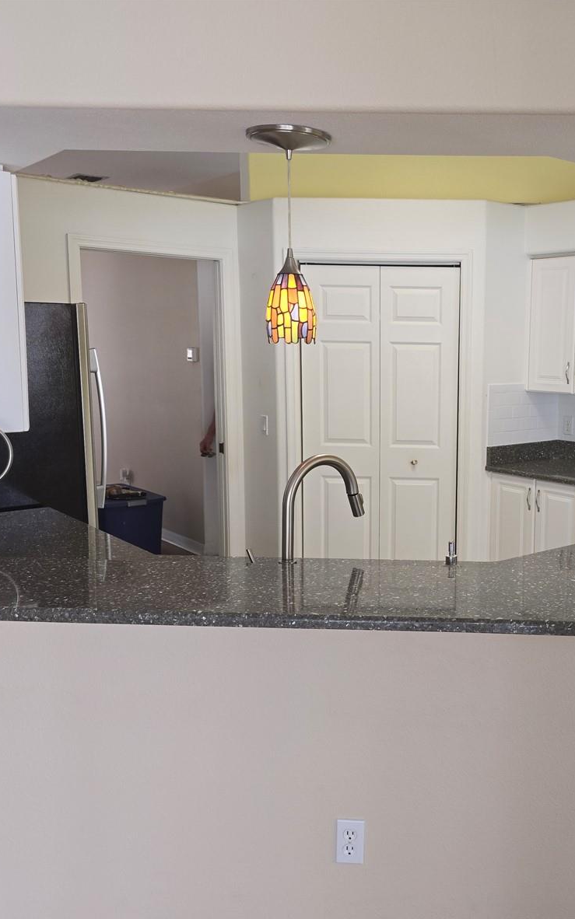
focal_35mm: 33
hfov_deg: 37.1
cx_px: 450
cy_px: 465
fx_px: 827
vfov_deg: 58.1
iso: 40
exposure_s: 1/60
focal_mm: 6.3
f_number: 1.7
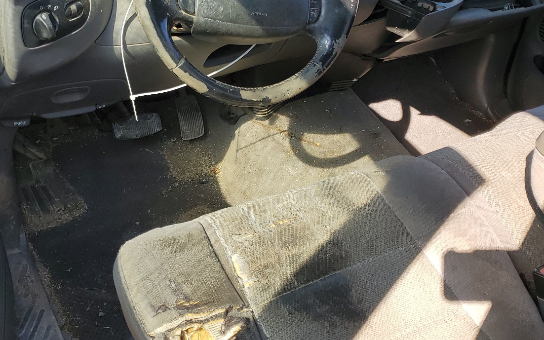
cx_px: 242
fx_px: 593
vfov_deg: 31.8
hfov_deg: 49.2
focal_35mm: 40
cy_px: 116
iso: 50
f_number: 1.5
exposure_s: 1/526
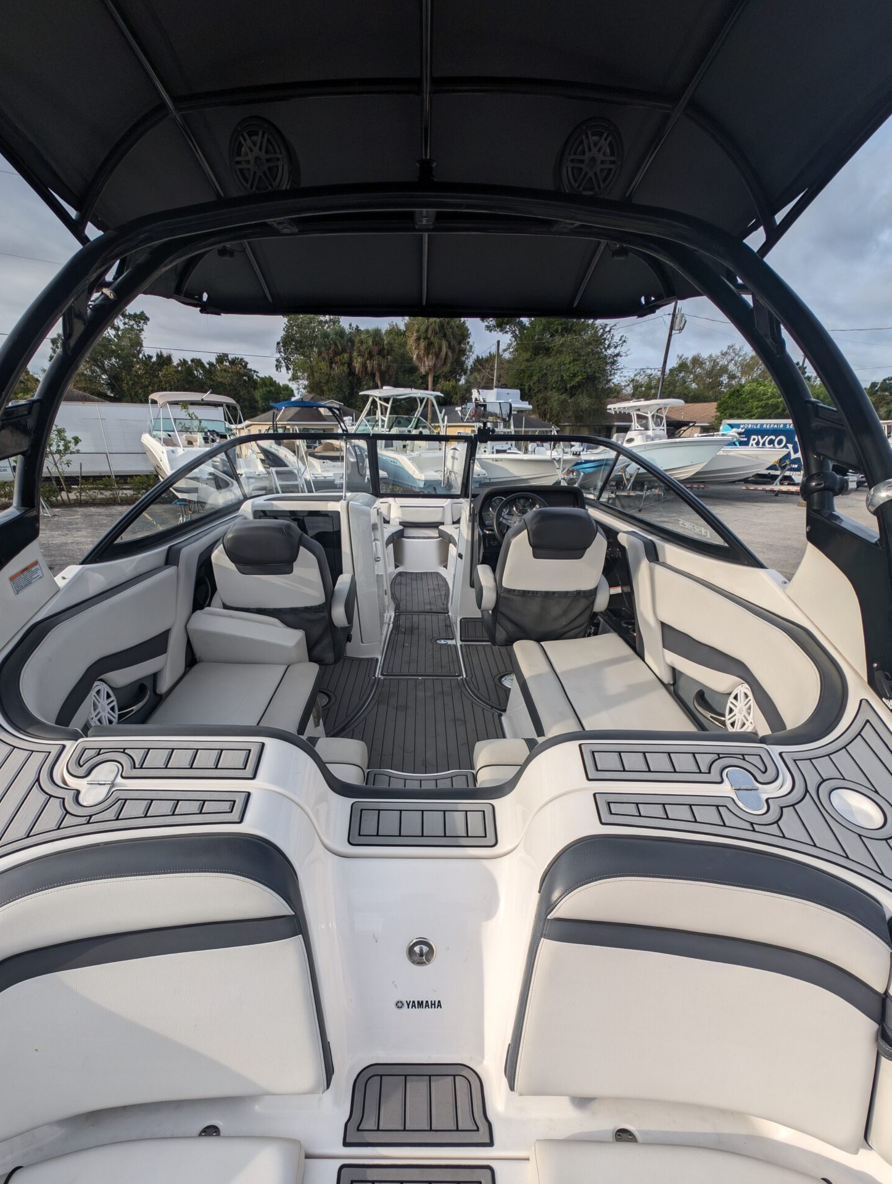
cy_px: 739
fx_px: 548
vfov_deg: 92.5
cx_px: 419
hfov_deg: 78.2
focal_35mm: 16
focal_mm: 2.23
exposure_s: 1/1302
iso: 41
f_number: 1.95
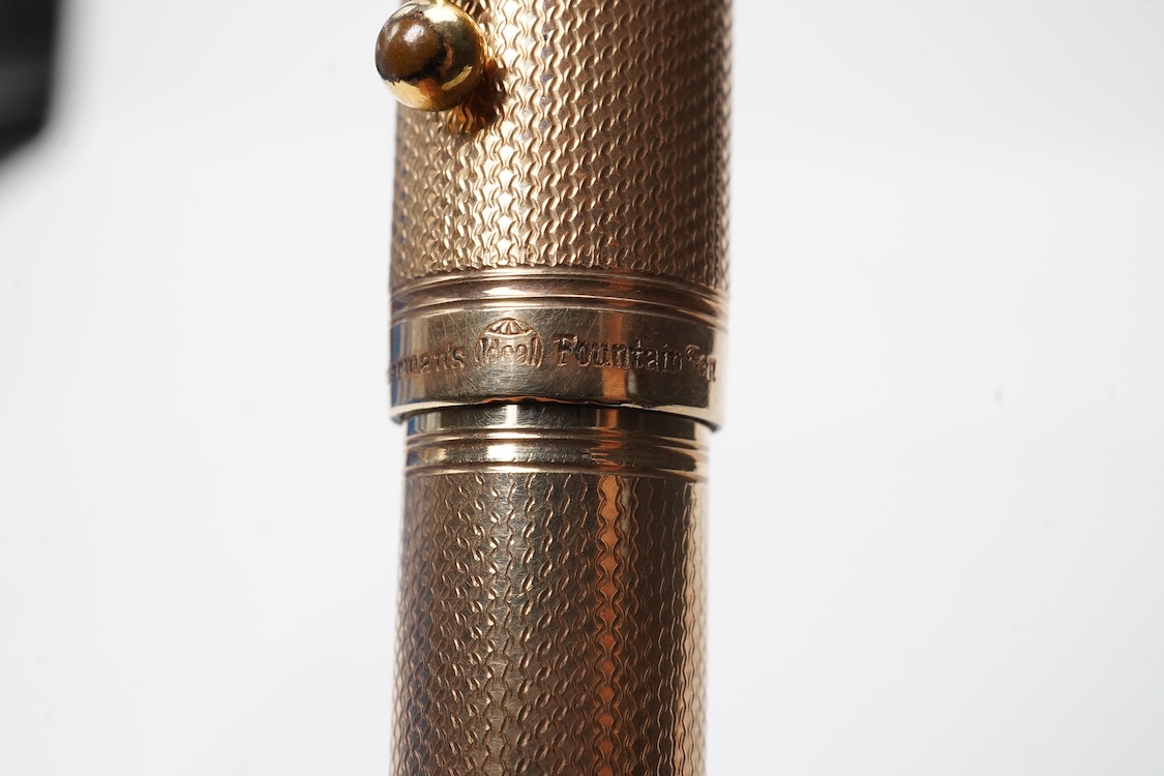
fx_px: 1455
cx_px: 582
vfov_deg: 29.9
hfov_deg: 43.6
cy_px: 388
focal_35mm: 45
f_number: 22
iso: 640
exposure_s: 1/100
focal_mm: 30
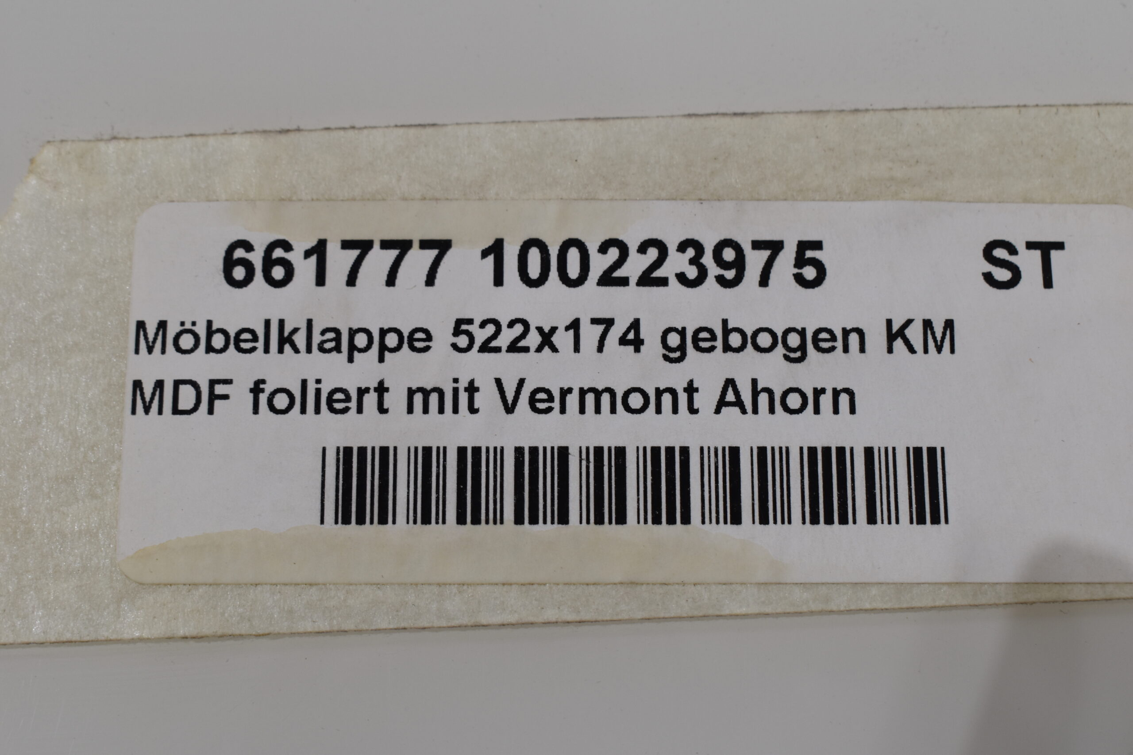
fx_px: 1652
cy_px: 378
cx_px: 566
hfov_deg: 37.8
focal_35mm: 52
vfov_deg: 25.8
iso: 320
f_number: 8
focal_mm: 35
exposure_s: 1/60
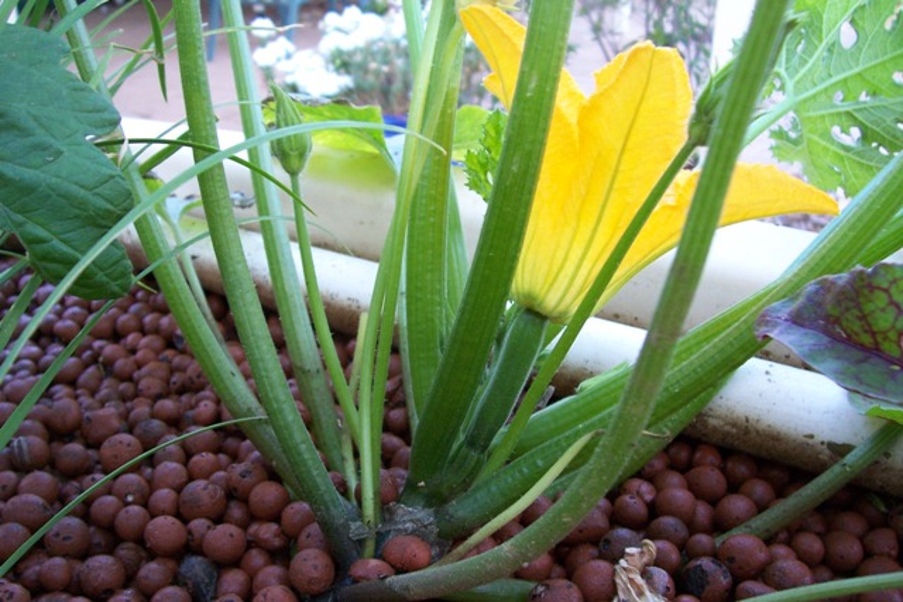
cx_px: 452
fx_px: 853
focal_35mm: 34
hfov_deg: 55.8
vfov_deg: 38.9
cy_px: 301
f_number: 2.7
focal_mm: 5.6
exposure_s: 1/20
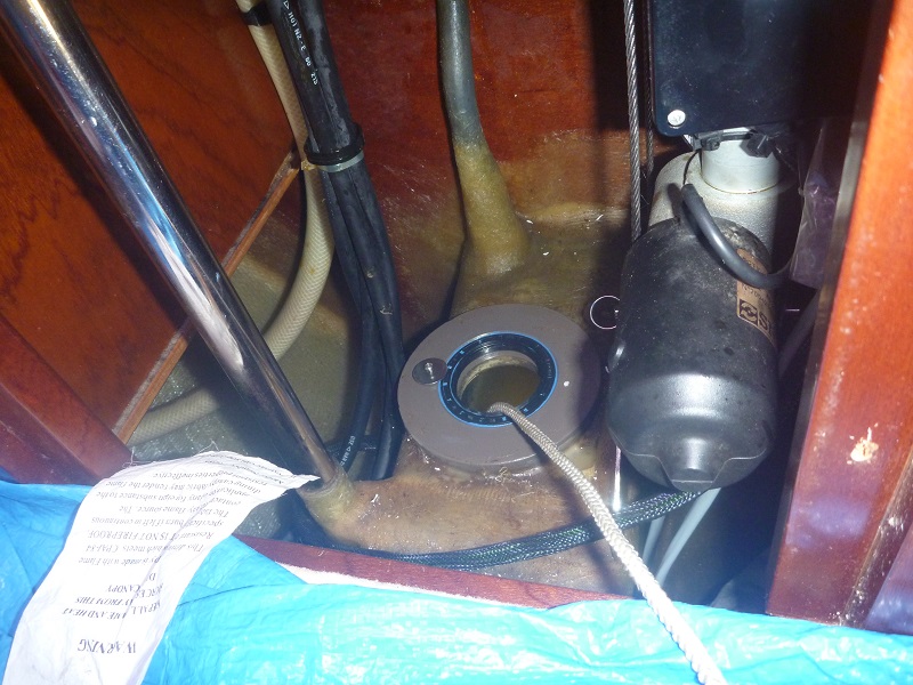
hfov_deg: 63.4
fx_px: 739
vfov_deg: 49.7
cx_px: 456
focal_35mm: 28
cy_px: 342
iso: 250
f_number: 3.3
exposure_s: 1/30
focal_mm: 4.9
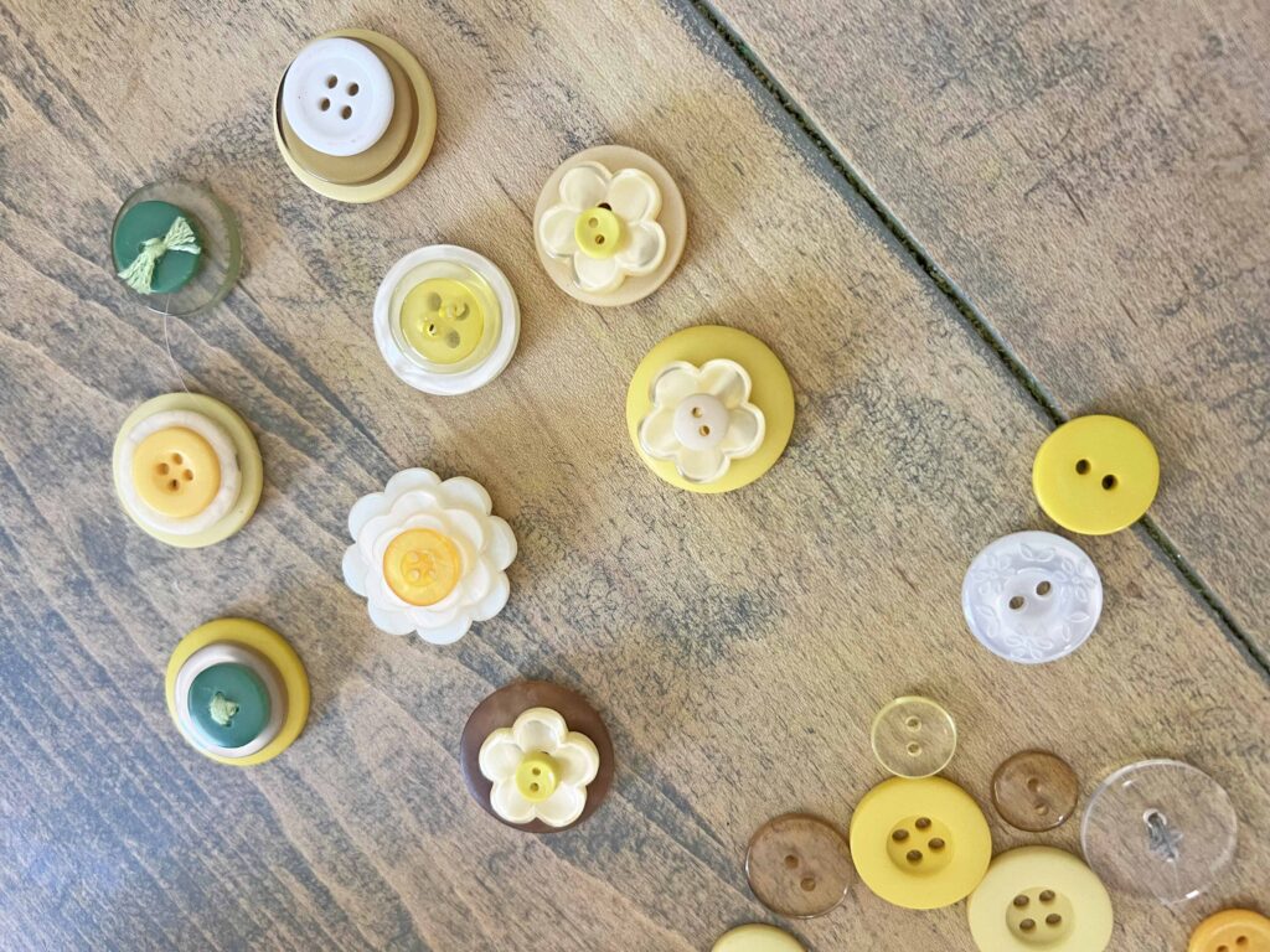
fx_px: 954
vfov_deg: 53.1
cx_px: 635
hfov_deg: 67.3
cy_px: 476
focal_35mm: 26
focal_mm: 5.7
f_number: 1.5
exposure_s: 1/99
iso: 125
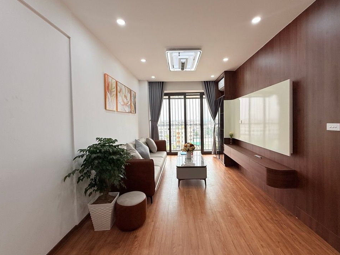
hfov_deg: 98.1
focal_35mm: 15
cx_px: 180
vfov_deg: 81.7
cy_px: 123
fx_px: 147
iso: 64
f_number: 2.2
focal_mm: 2.22
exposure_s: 1/178
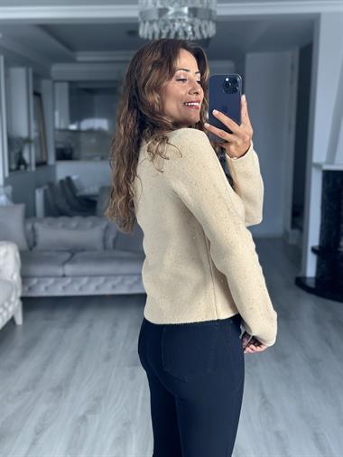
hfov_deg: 30.3
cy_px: 228
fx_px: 634
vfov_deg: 39.6
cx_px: 172
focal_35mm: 48
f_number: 1.78
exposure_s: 1/114
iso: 125
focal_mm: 6.86
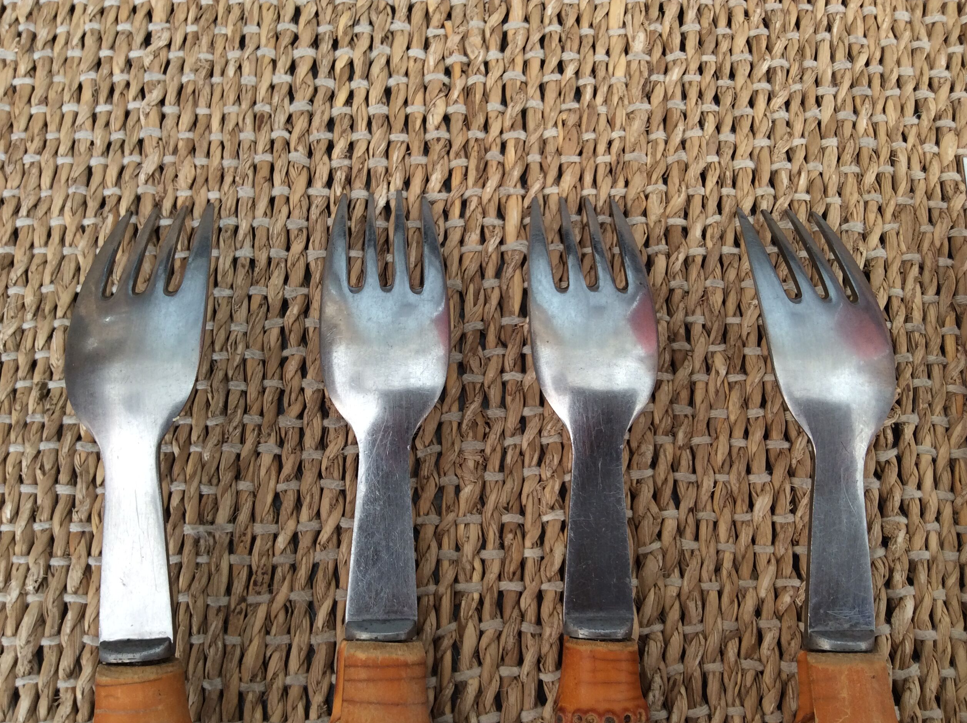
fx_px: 920
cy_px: 370
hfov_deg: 55.4
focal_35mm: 33
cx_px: 480
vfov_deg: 42.8
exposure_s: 1/25
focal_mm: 3.3
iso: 32
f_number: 2.4
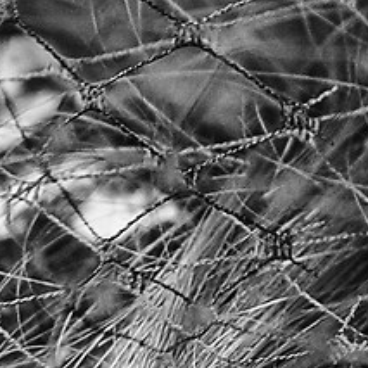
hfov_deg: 2.9
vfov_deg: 3.0
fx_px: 6892
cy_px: -690
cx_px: 1524
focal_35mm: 573
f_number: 4
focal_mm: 40
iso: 160
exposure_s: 1/60
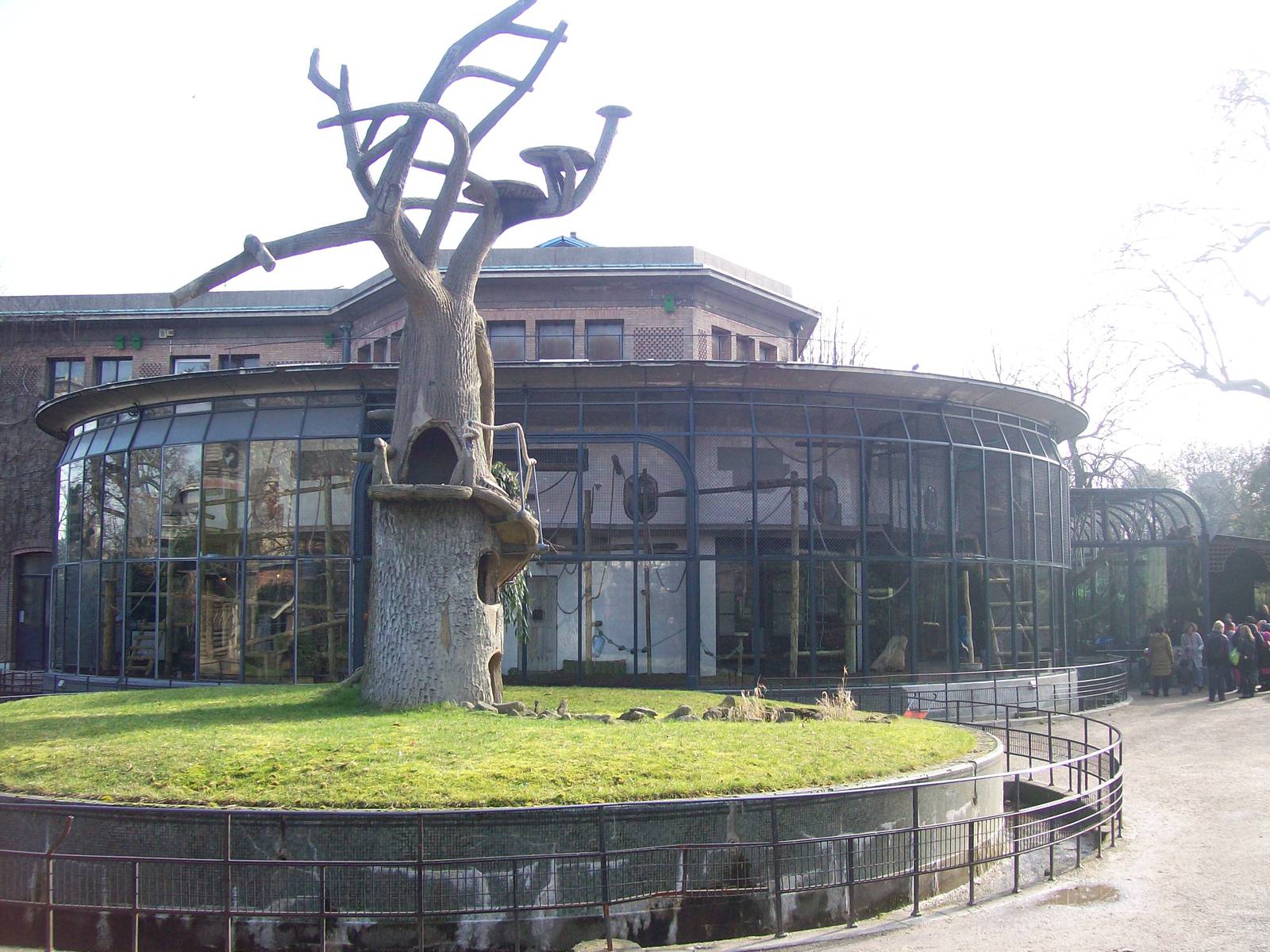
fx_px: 1321
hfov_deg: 51.4
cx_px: 635
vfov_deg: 39.7
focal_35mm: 36
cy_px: 476
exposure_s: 1/198
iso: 80
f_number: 2.7
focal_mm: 6
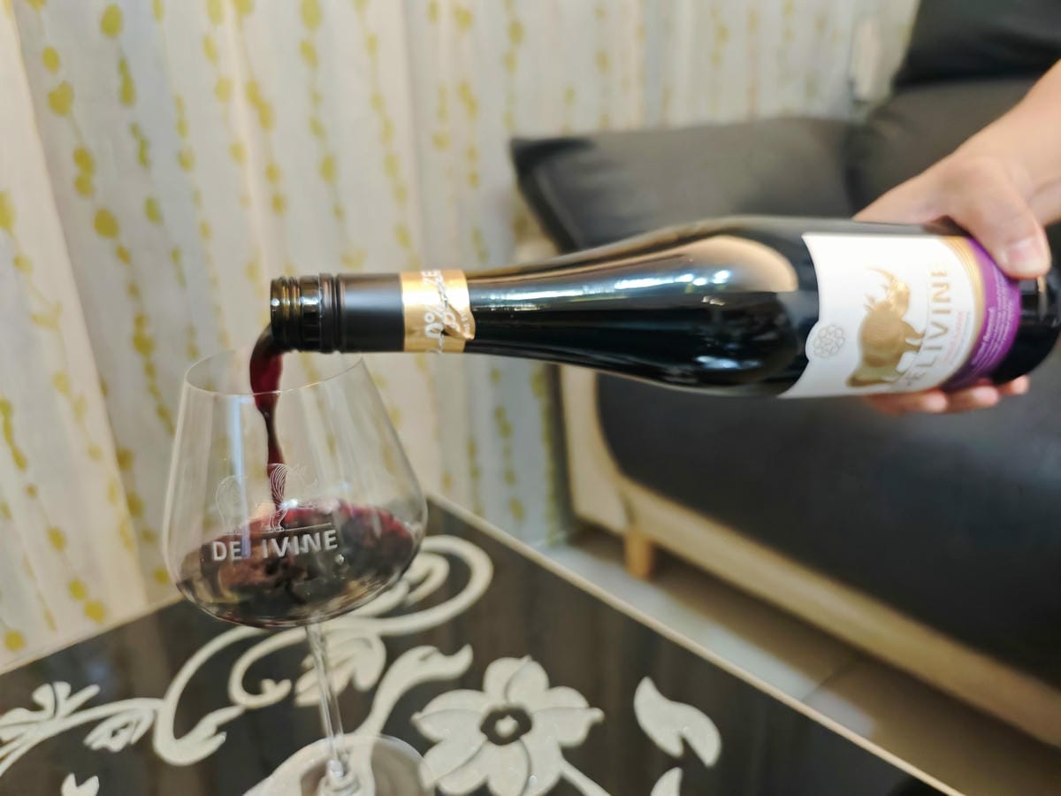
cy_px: 398
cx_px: 530
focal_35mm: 23
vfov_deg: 58.9
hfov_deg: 73.9
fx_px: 705
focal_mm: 8.72
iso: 3200
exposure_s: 1/400
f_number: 1.63
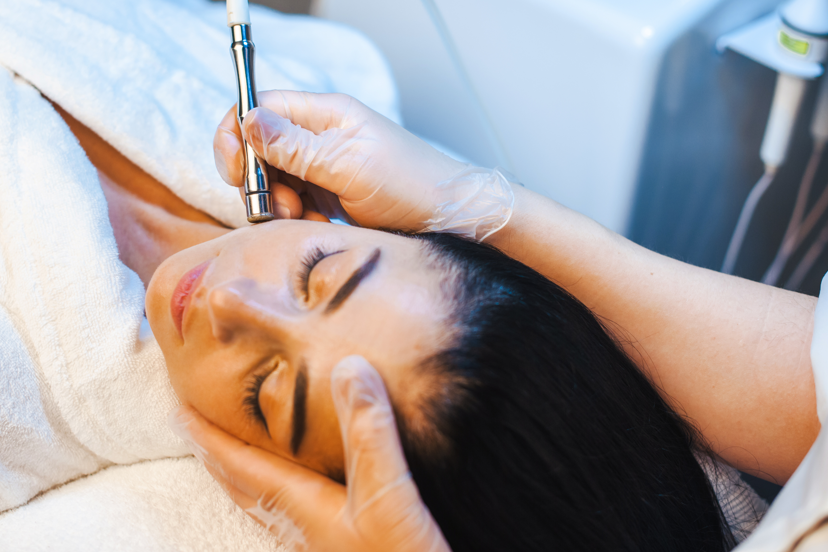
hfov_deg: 32.3
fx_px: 1426
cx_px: 341
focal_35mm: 62
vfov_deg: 21.9
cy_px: 220
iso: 320
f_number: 2.8
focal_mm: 50
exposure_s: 1/200
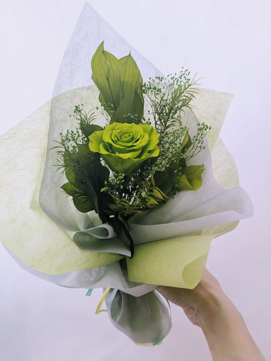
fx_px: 261
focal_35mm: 25
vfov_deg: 69.4
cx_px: 136
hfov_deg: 54.9
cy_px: 180
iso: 200
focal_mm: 5.43
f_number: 1.89
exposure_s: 1/60
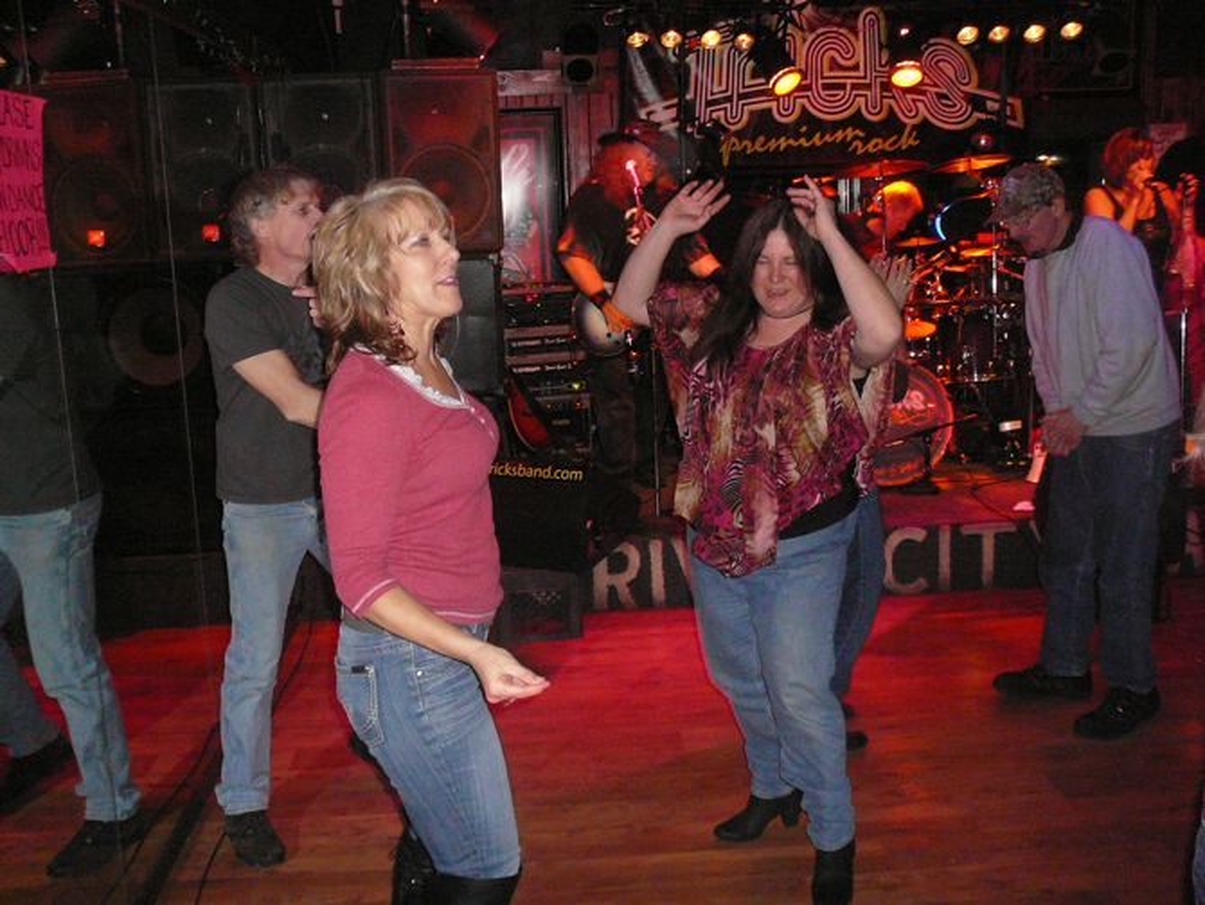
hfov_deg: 52.6
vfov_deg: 40.7
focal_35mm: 35
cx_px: 602
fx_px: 1219
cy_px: 452
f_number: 2.8
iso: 400
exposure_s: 1/30
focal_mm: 5.2
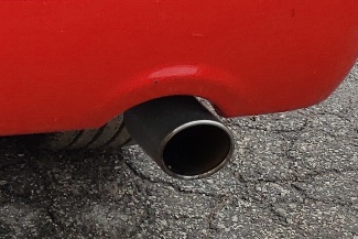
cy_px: -205
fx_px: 1323
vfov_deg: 9.7
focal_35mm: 133
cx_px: -332
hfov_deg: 13.5
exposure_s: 1/476
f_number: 1.5
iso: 50
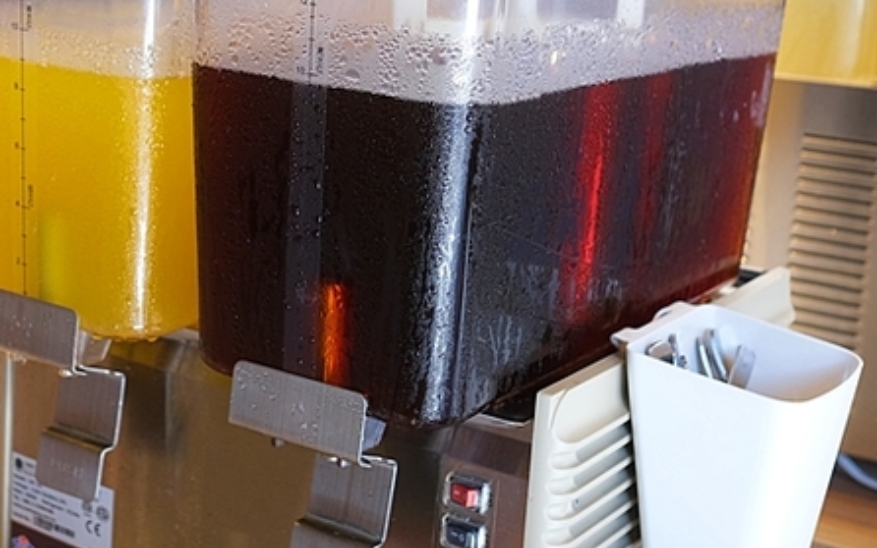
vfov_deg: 19.1
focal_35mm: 68
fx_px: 1626
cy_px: 151
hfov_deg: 29.6
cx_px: 197
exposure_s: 1/110
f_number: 3.2
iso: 800
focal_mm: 23
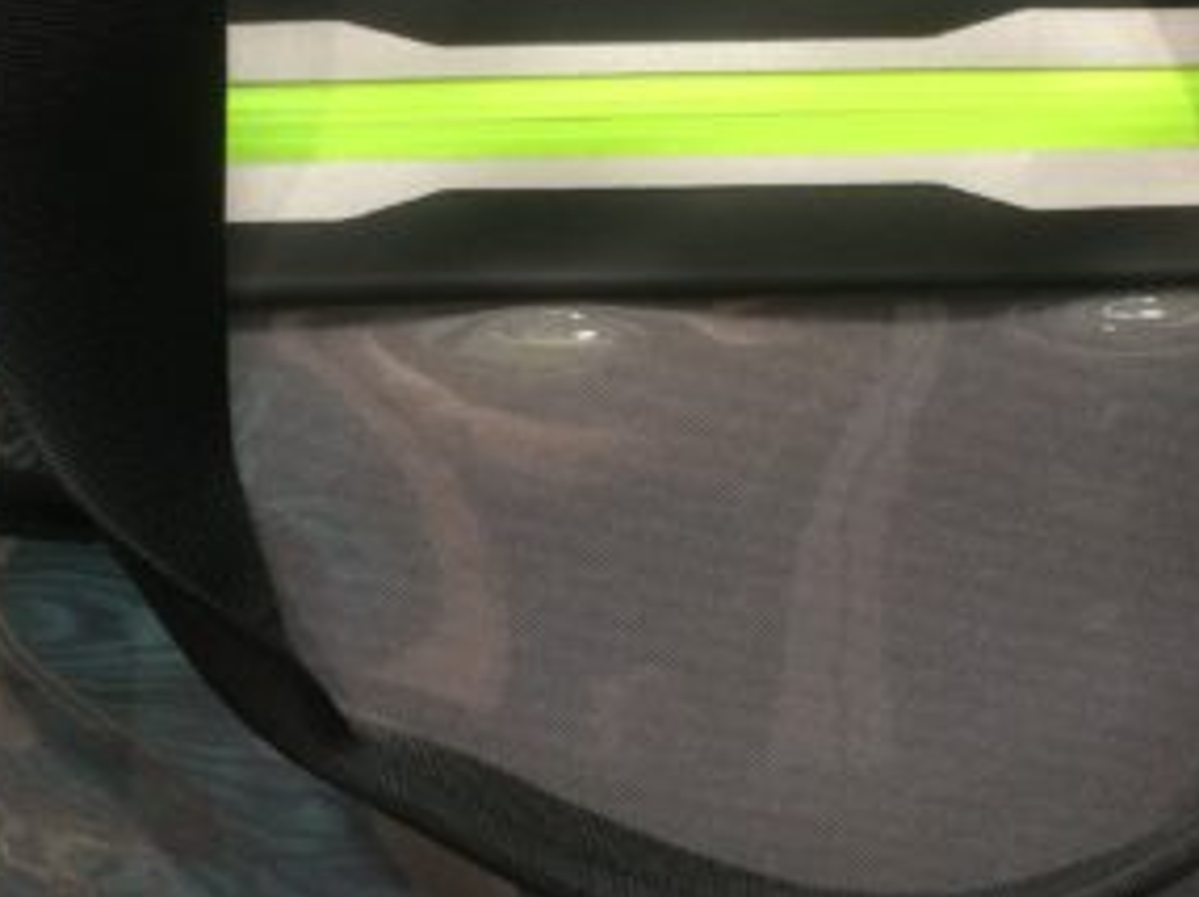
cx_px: 478
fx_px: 2699
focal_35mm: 78
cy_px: 340
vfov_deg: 18.8
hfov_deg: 25.0
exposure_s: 1/30
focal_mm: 4.15
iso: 160
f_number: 2.2
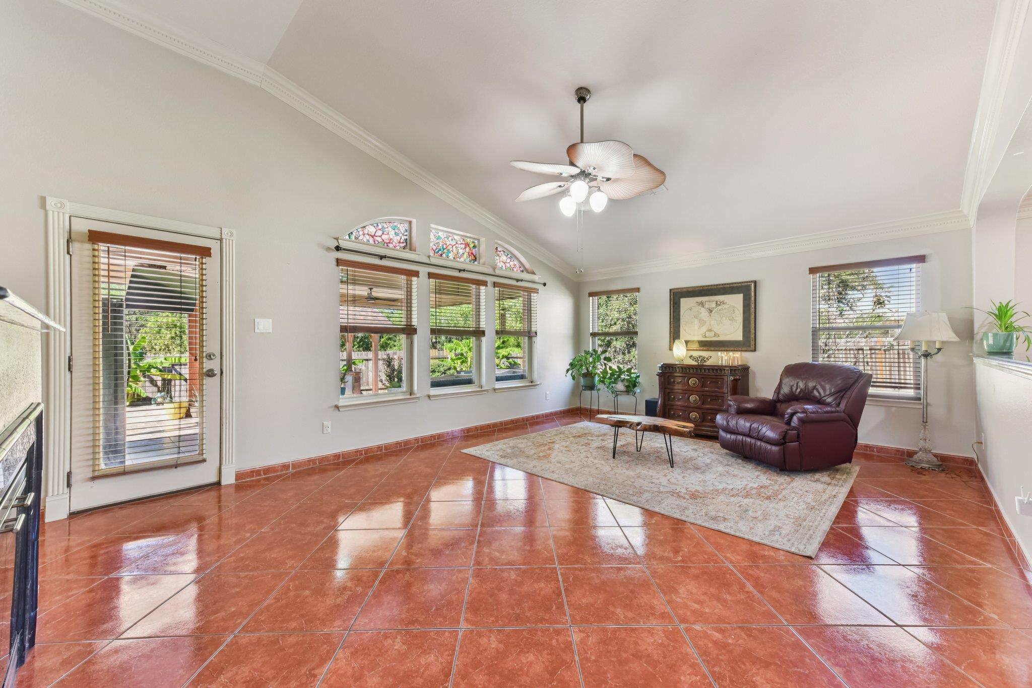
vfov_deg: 81.2
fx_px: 401
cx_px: 516
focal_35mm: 14
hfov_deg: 104.2
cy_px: 344
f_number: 8
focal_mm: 14
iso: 400
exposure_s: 1/30
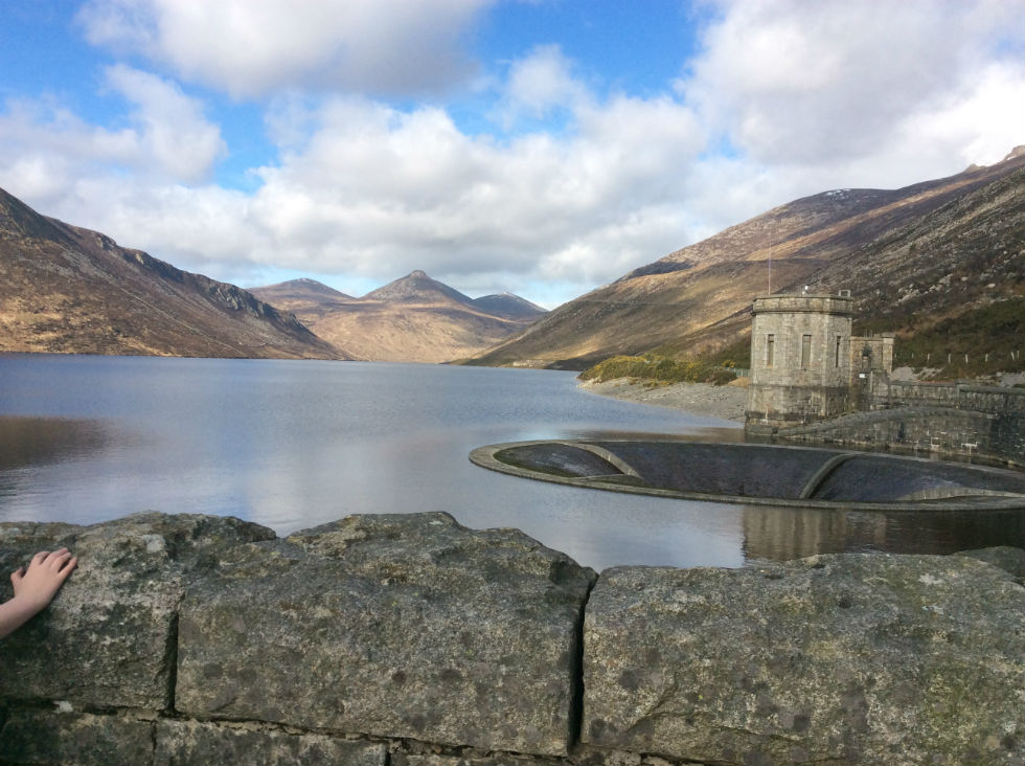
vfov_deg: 44.1
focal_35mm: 32
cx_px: 512
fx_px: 946
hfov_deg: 56.9
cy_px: 383
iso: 32
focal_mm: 3.3
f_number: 2.4
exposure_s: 1/1217
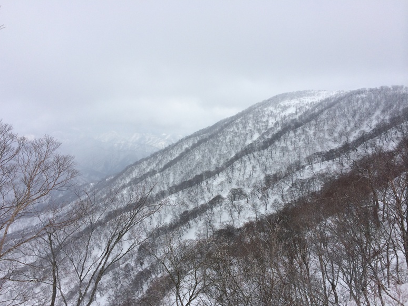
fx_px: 365
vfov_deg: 45.5
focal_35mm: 31
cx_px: 198
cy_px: 156
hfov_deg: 58.3
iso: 32
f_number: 2.2
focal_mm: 4.12
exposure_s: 1/1866
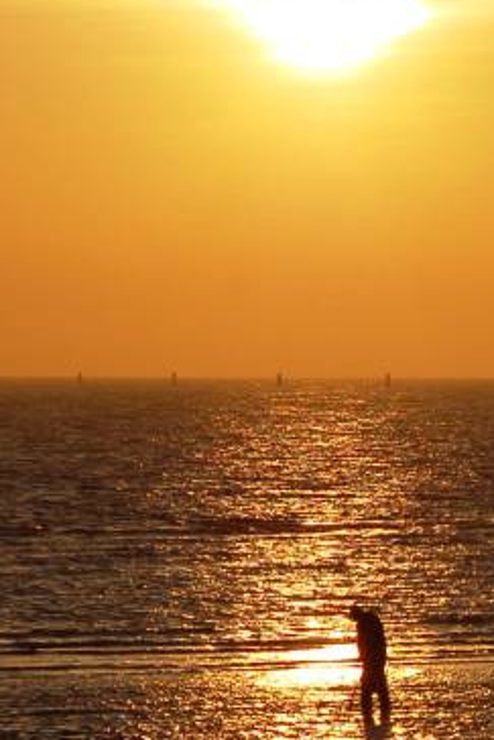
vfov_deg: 6.9
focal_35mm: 295
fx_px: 6066
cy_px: 815
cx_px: 549
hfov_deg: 4.7
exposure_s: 1/1250
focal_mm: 70
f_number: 9
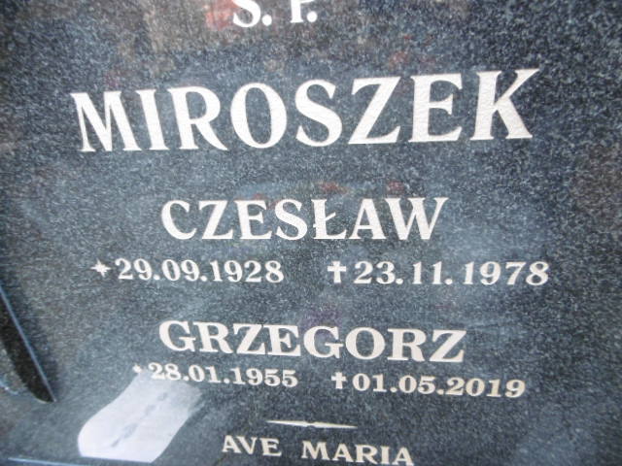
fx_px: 431
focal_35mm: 24
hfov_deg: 71.6
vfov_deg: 56.8
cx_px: 311
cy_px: 233
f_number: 3.1
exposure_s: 1/60
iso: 250
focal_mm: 4.3
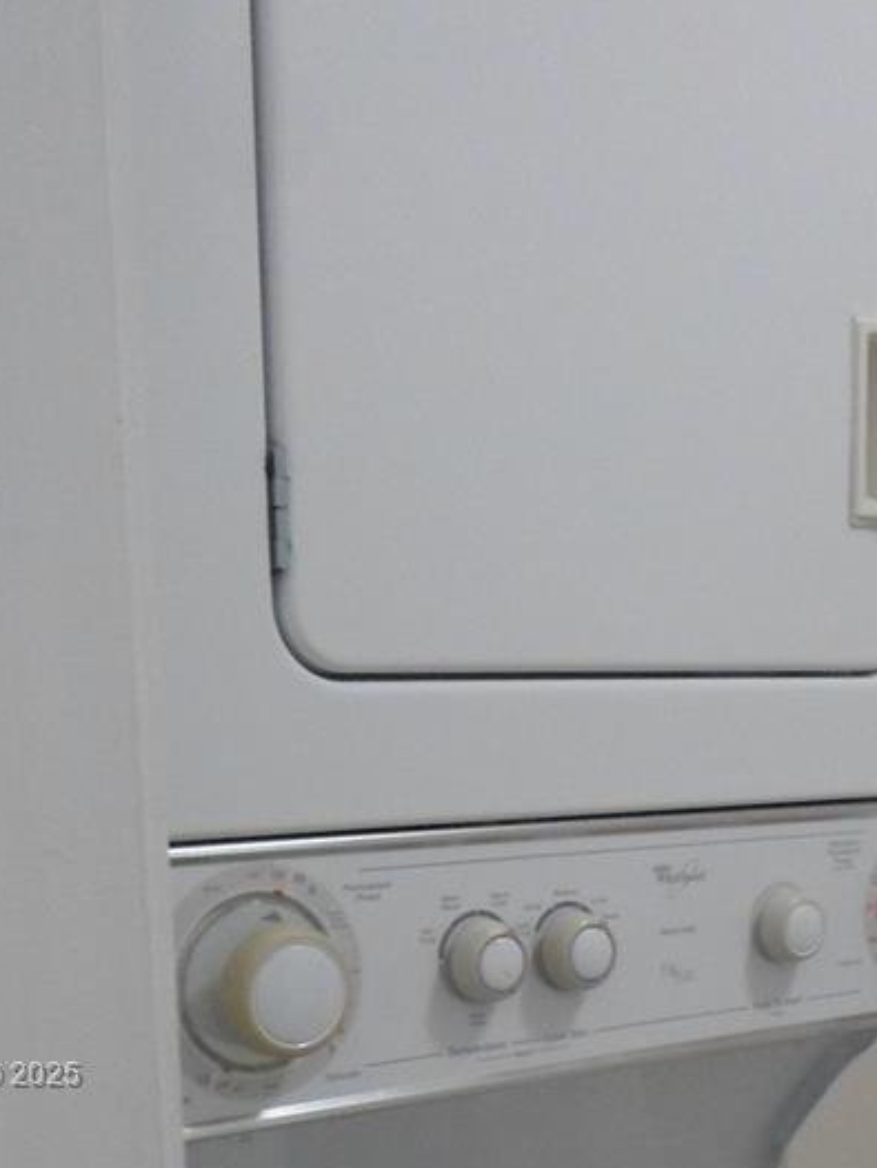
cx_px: 668
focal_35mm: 57
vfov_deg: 31.9
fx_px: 1924
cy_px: 1077
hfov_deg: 25.3
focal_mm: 4.5
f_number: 2.5
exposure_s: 1/30
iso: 320
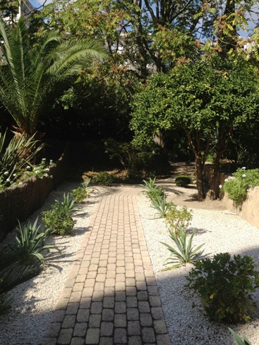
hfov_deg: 40.7
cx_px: 130
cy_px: 172
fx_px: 349
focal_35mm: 35
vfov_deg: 52.6
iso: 64
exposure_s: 1/1623
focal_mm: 4.28
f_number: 2.4
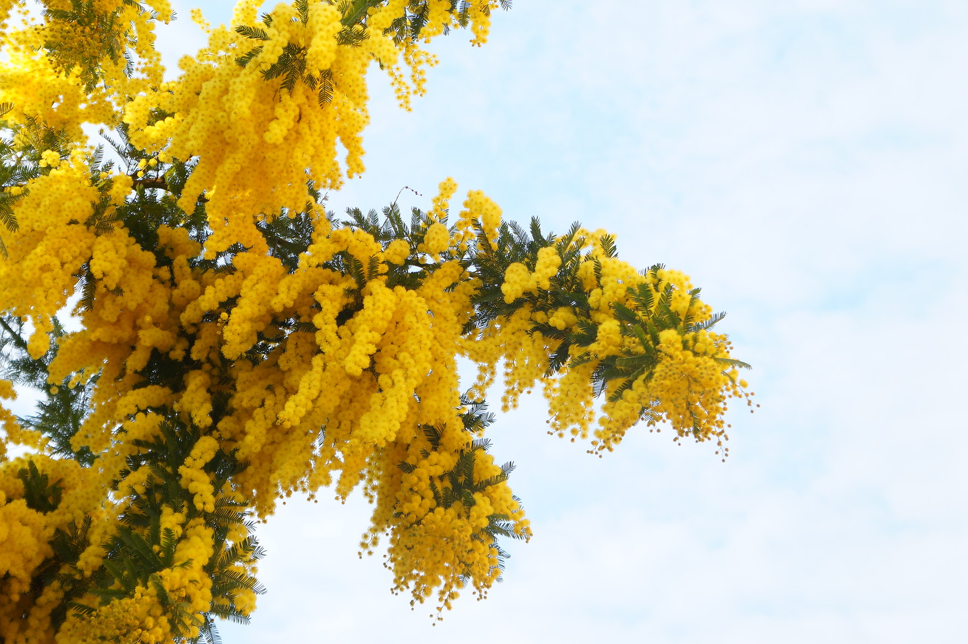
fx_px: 1532
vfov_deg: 23.7
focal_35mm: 57
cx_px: 337
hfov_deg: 34.8
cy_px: 232
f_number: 4.5
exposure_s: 1/125
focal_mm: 28
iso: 100
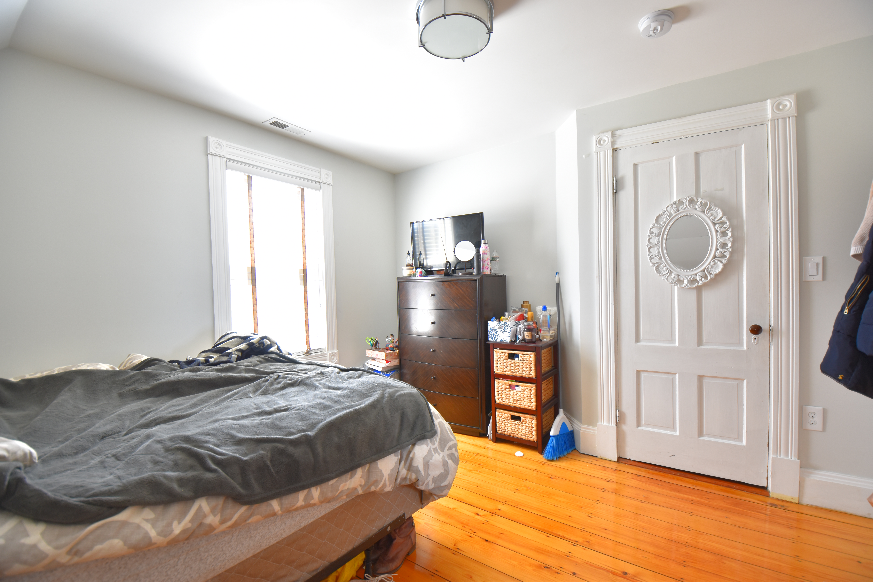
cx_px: 436
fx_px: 364
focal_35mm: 15
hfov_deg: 100.4
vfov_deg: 77.3
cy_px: 291
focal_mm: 10
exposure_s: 1/15
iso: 220
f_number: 3.5
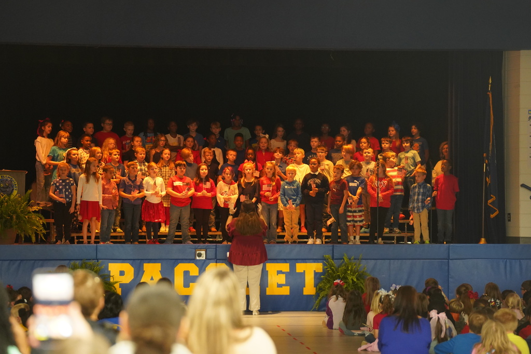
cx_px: 266
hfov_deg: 19.6
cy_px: 177
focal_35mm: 104
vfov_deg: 13.2
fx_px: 1534
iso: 5000
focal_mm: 104
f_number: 2.8
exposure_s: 1/160
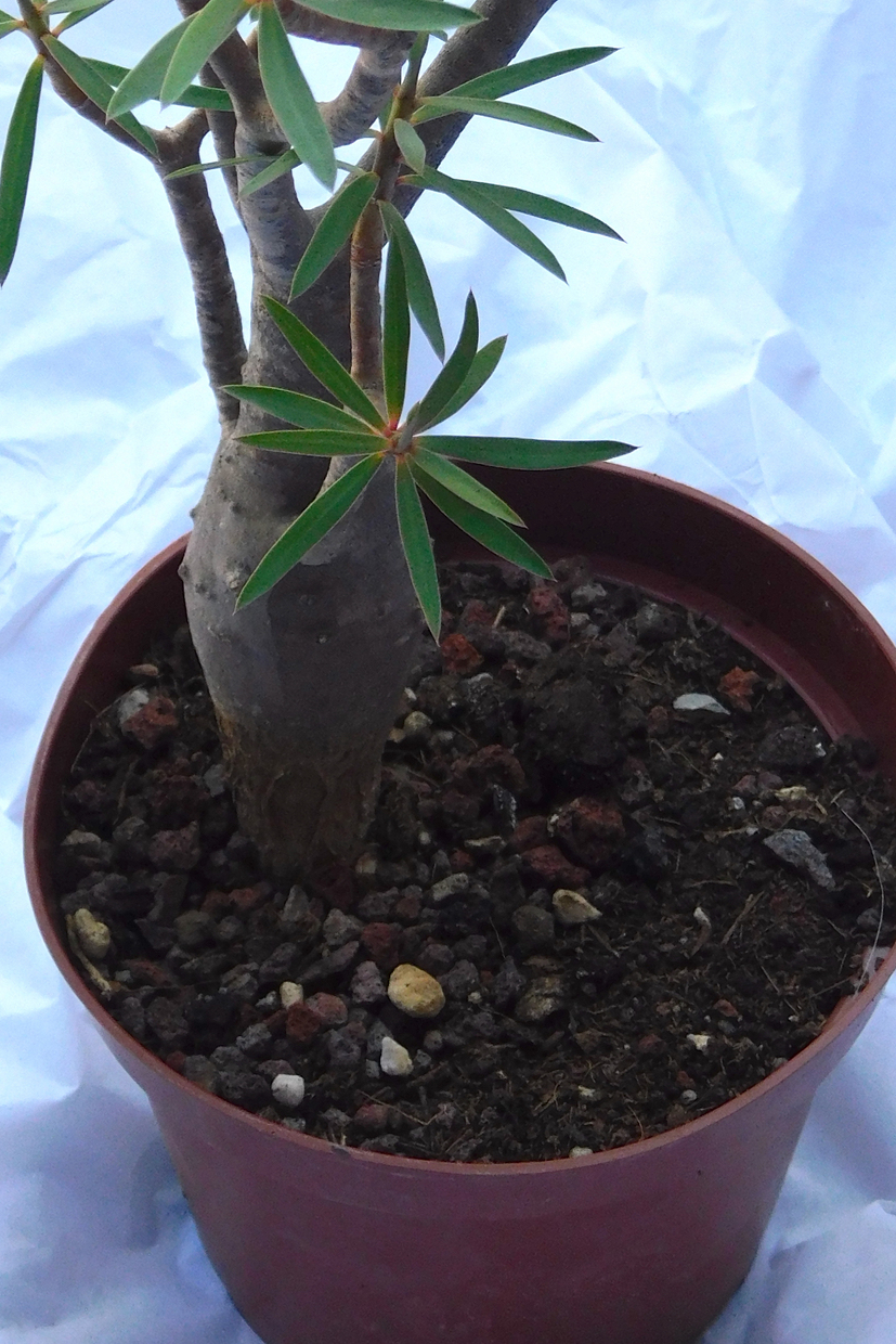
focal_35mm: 114
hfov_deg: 12.0
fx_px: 4254
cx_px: 567
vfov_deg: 17.7
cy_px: 165
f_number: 4
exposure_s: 1/250
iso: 200
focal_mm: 10.4
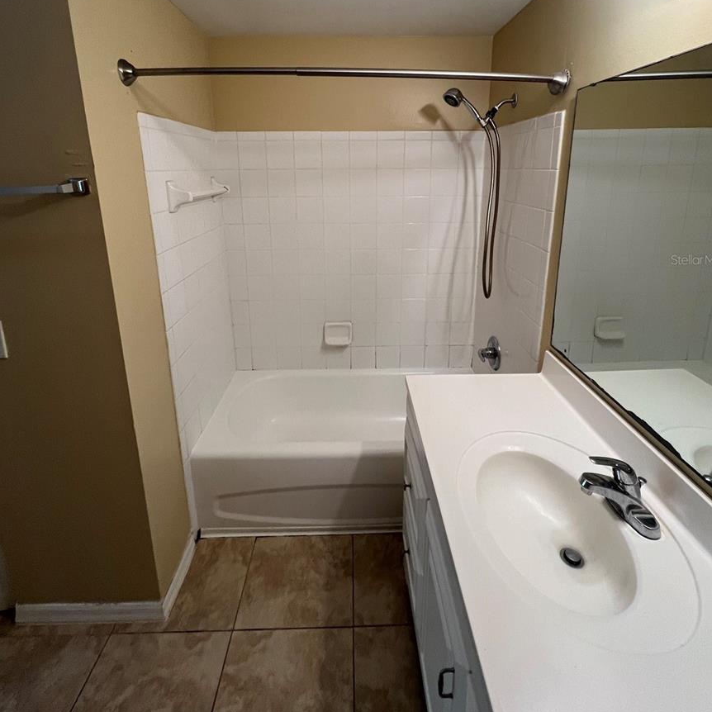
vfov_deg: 85.4
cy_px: 259
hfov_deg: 87.4
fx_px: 372
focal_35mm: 16
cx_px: 358
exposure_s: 1/120
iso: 100
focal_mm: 1.57
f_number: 1.8
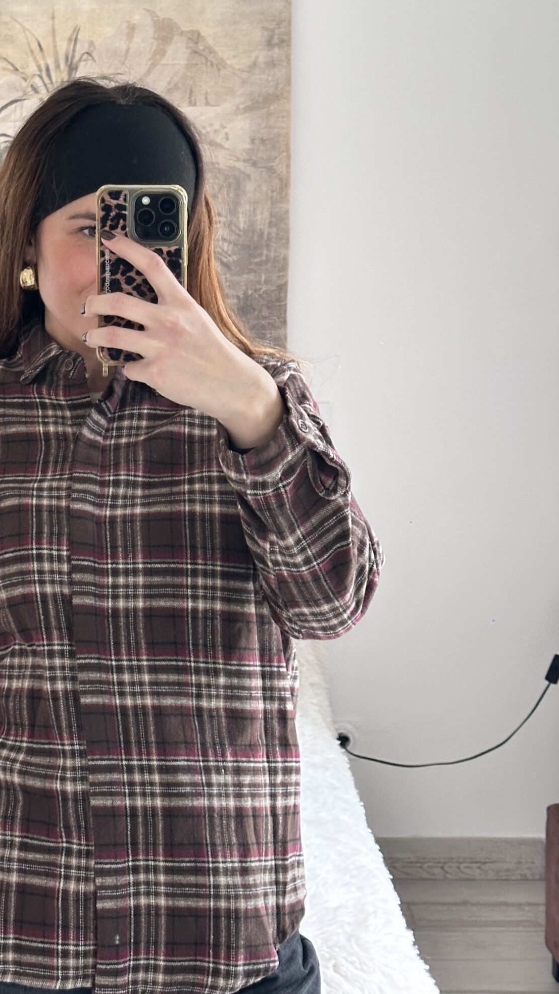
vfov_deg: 30.9
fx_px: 1793
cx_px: 197
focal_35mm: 68
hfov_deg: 17.7
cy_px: 394
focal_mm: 6.86
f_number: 1.78
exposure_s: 1/33
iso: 250
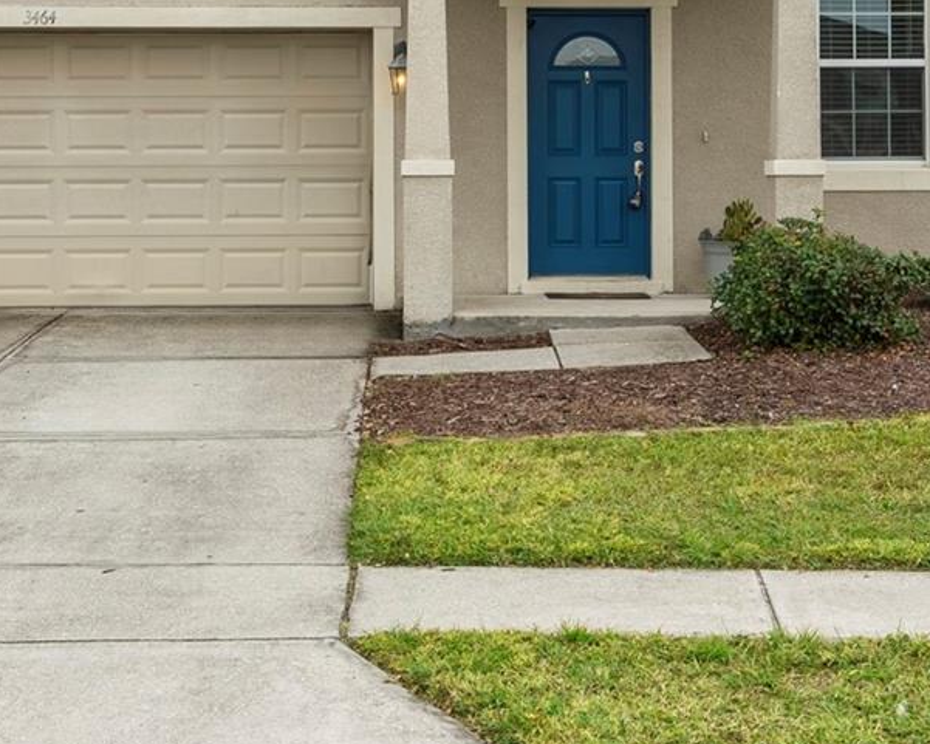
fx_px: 2065
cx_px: 463
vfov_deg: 20.2
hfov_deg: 25.4
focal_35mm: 75
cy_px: 131
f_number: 8
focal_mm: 30
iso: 100
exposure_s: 1/25
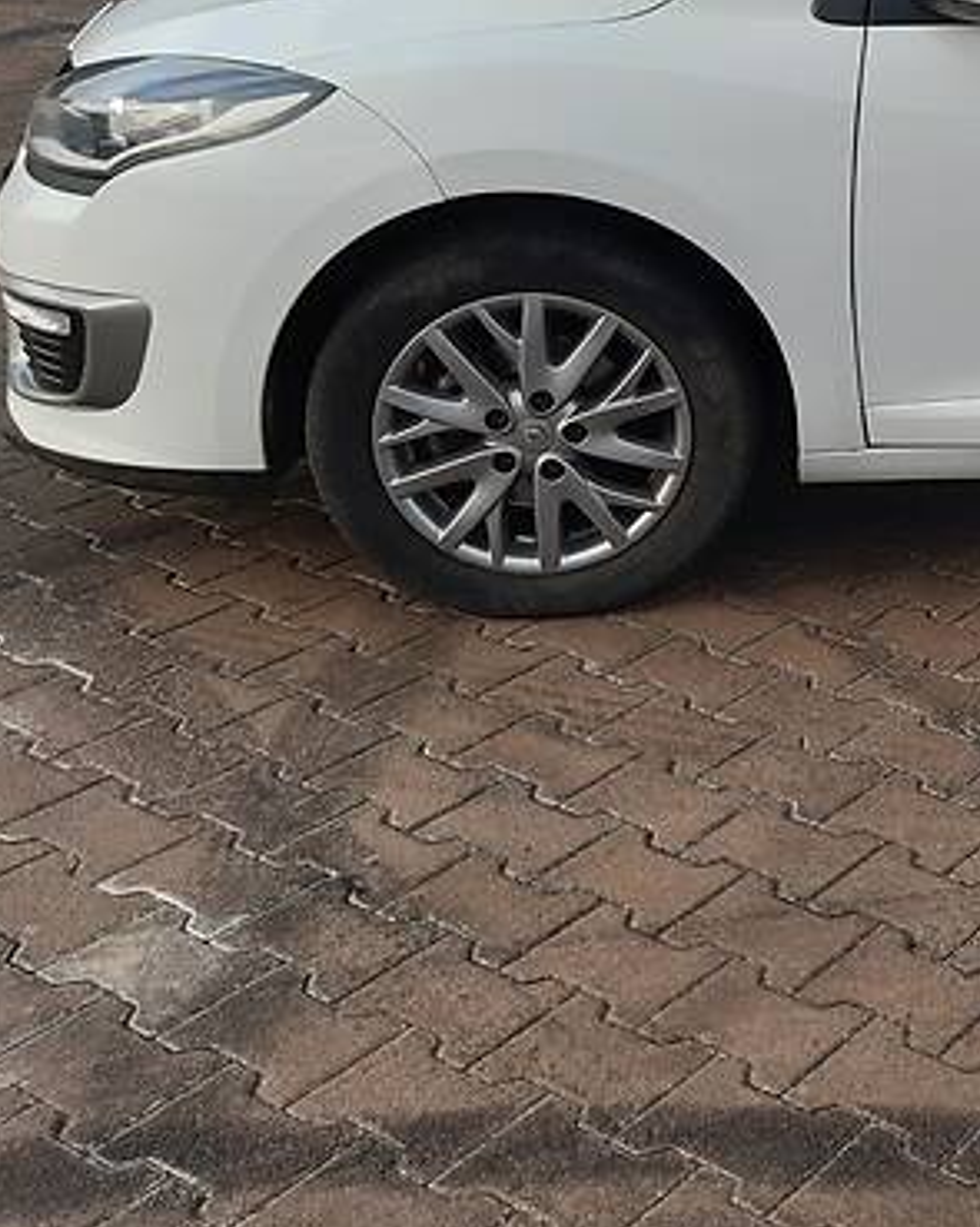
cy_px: 296
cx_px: 1309
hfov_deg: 23.9
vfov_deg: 33.4
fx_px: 1995
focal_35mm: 55
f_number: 1.7
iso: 40
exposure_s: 1/544
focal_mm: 3.9
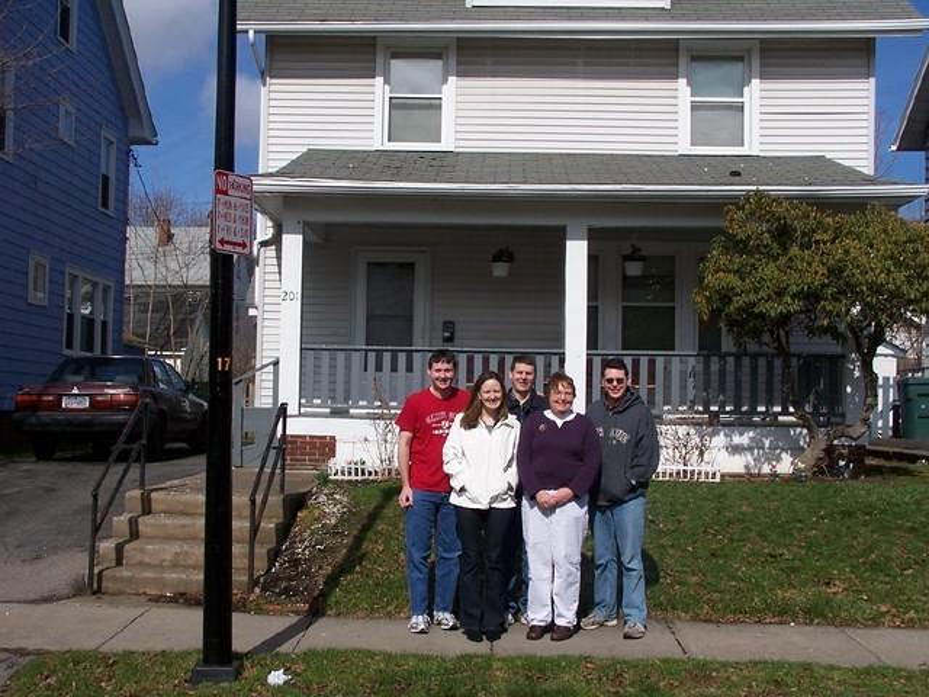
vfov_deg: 30.3
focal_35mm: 48
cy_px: 348
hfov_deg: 39.7
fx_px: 1288
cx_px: 464
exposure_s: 1/500
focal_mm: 8
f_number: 5.6
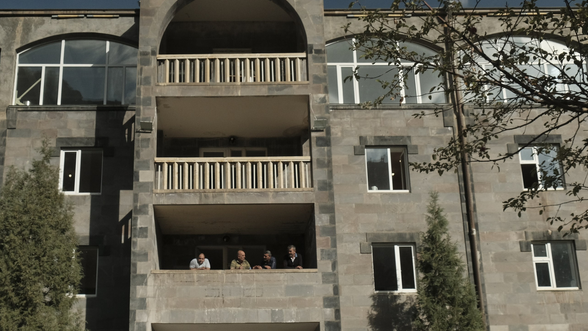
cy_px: 264
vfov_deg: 26.1
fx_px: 702
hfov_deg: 45.3
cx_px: 238
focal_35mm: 45
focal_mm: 18
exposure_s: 1/250
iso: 800
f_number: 5.6
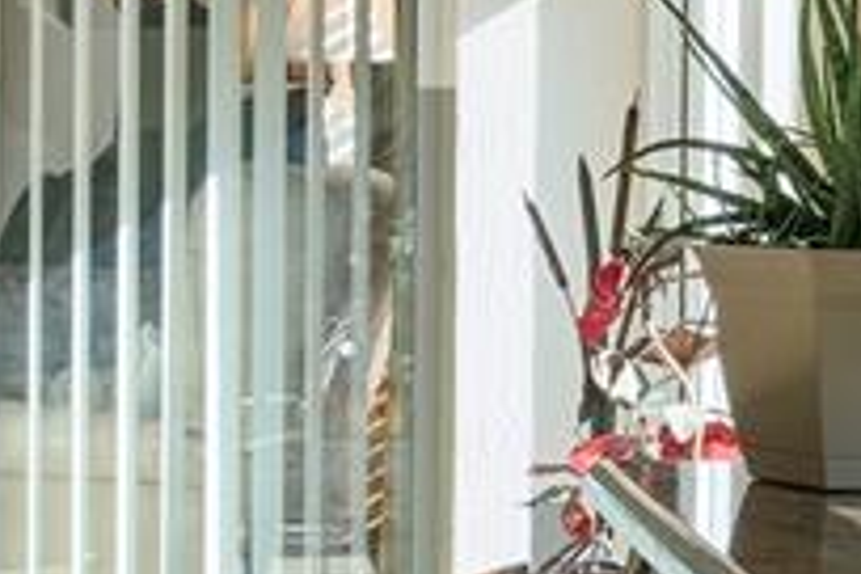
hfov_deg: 11.4
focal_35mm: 180
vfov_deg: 7.6
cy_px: 169
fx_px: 4293
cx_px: 84
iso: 200
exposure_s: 1/10
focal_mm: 35.7
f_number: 10
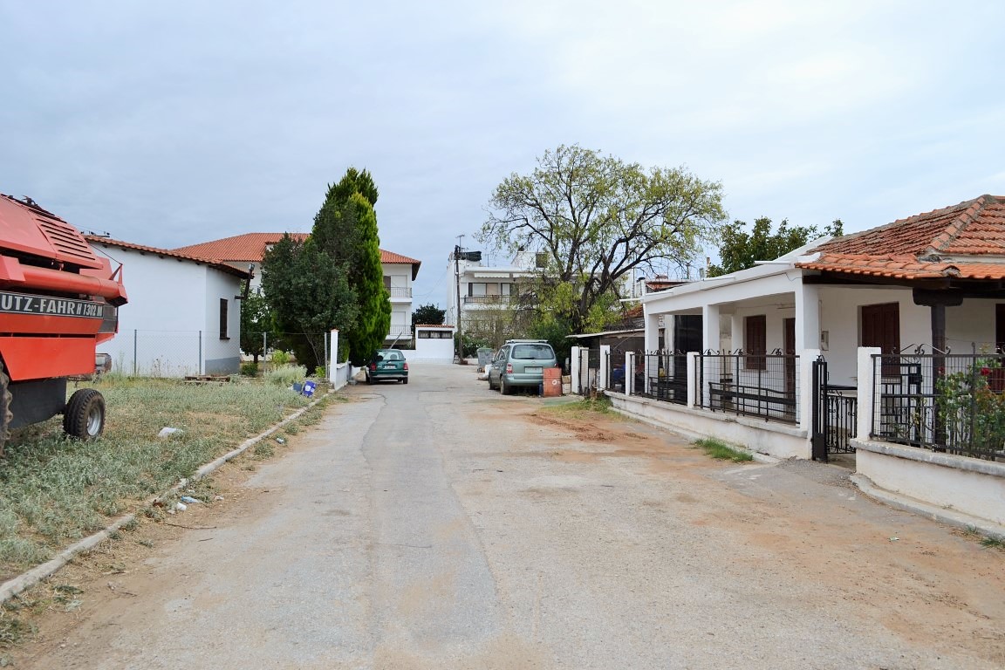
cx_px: 502
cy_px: 335
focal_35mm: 27
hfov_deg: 67.4
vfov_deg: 47.9
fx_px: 754
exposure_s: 1/200
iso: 100
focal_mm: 18
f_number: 7.1
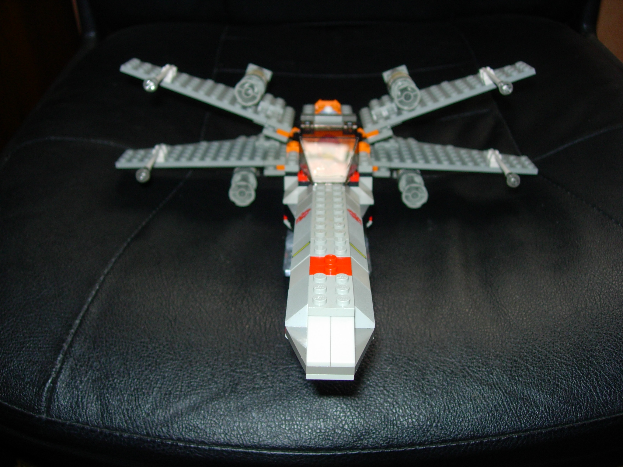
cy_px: 234
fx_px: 684
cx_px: 312
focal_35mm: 38
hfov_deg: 49.0
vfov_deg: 37.7
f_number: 2.8
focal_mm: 7.8
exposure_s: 1/64
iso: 79
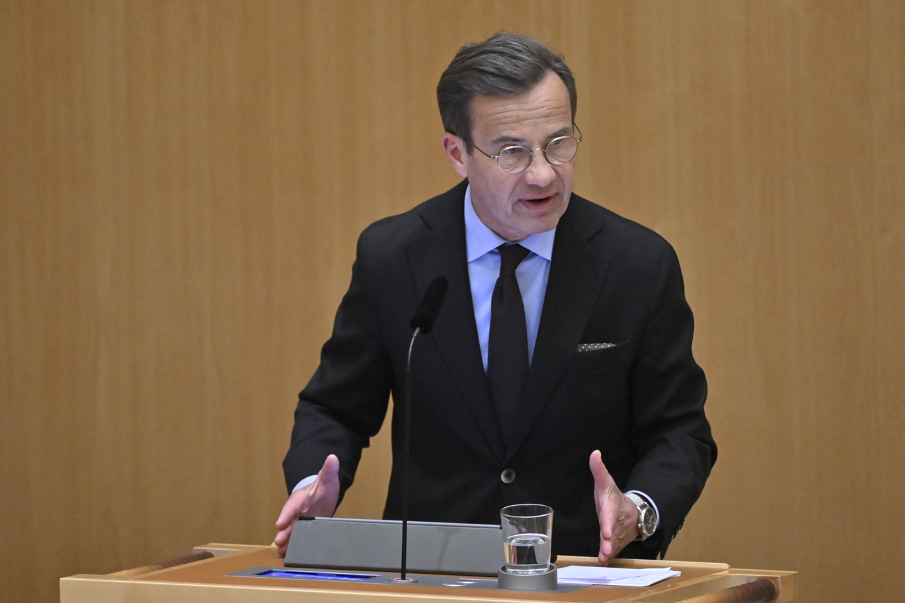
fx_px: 14073
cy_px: 302
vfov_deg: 2.5
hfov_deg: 3.7
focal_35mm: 560
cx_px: 452
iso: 4000
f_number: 5.6
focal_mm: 560
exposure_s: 1/200
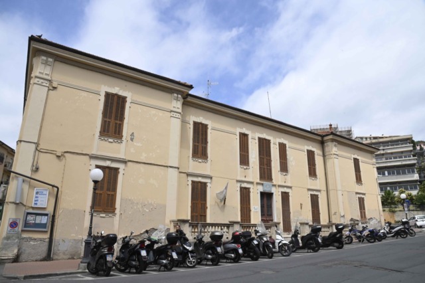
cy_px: 142
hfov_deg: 73.8
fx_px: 283
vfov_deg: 53.1
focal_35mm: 24
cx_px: 212
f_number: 16
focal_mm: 24
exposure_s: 1/1000
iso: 1600
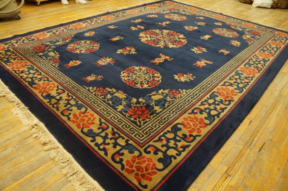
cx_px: 144
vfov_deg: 47.9
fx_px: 216
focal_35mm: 27
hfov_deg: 67.4
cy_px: 96
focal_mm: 18
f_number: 4
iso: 1600
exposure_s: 1/60
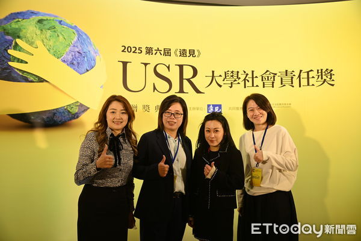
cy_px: 120
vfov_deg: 42.3
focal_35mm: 31
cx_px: 180
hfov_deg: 60.3
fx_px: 311
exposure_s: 1/250
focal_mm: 31
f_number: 4
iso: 400
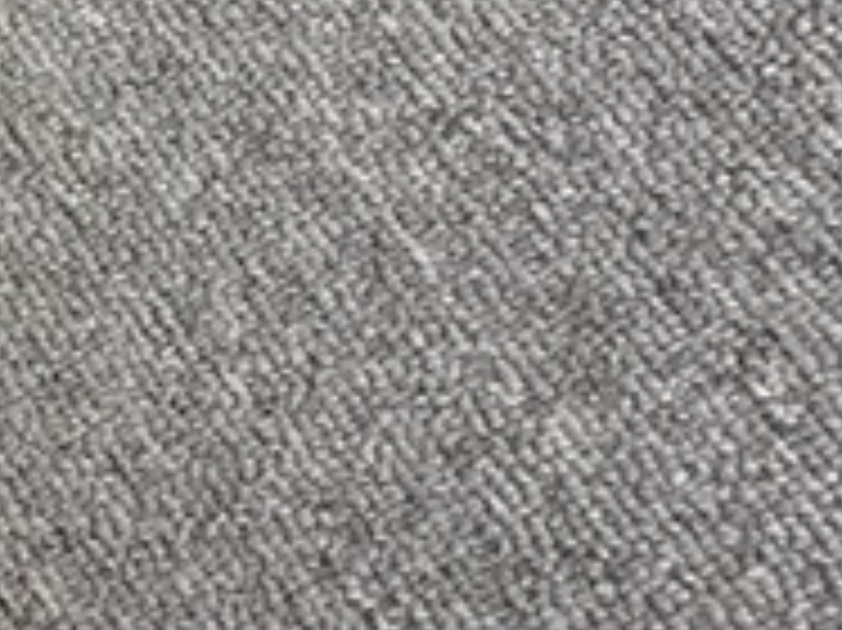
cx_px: -1112
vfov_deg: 9.8
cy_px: -128
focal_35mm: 149
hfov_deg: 11.3
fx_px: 3622
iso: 32
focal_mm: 3.3
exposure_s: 1/100
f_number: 2.4
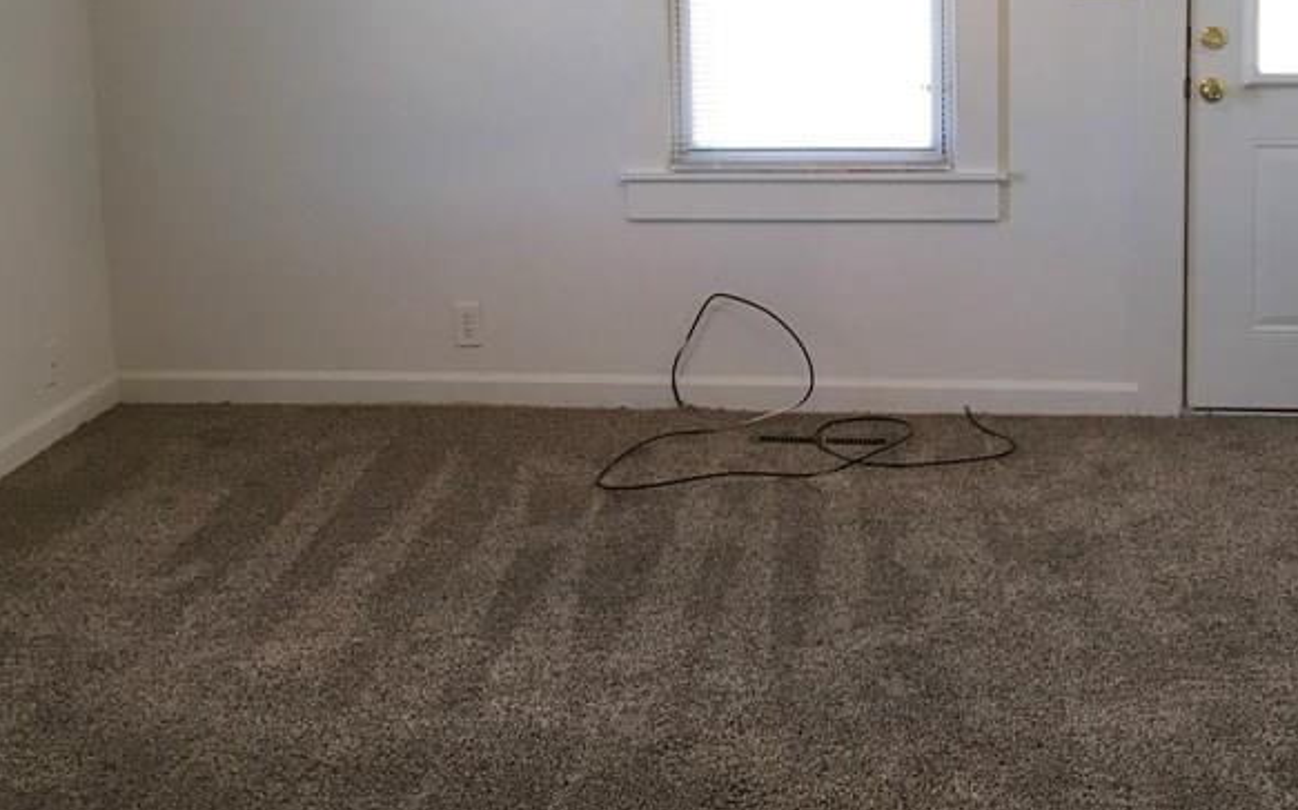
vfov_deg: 23.5
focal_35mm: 54
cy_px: 134
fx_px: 1910
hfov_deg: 37.3
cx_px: 799
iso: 64
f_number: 2.2
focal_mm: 4.15
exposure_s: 1/30
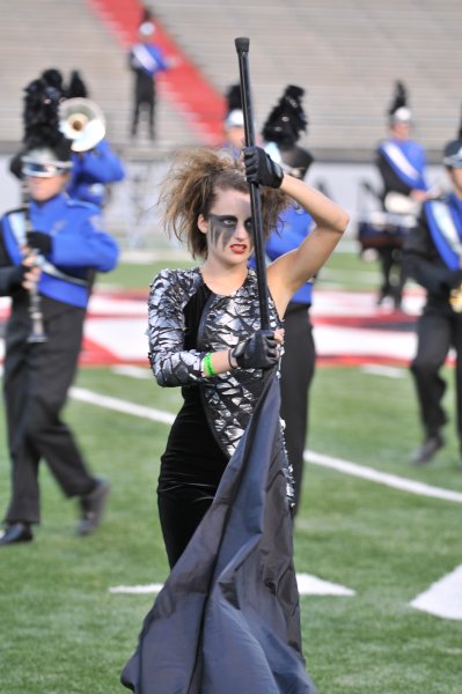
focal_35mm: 174
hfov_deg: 7.9
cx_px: 231
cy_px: 347
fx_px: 3355
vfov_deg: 11.8
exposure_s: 1/80
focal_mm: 116
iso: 200
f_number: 2.8
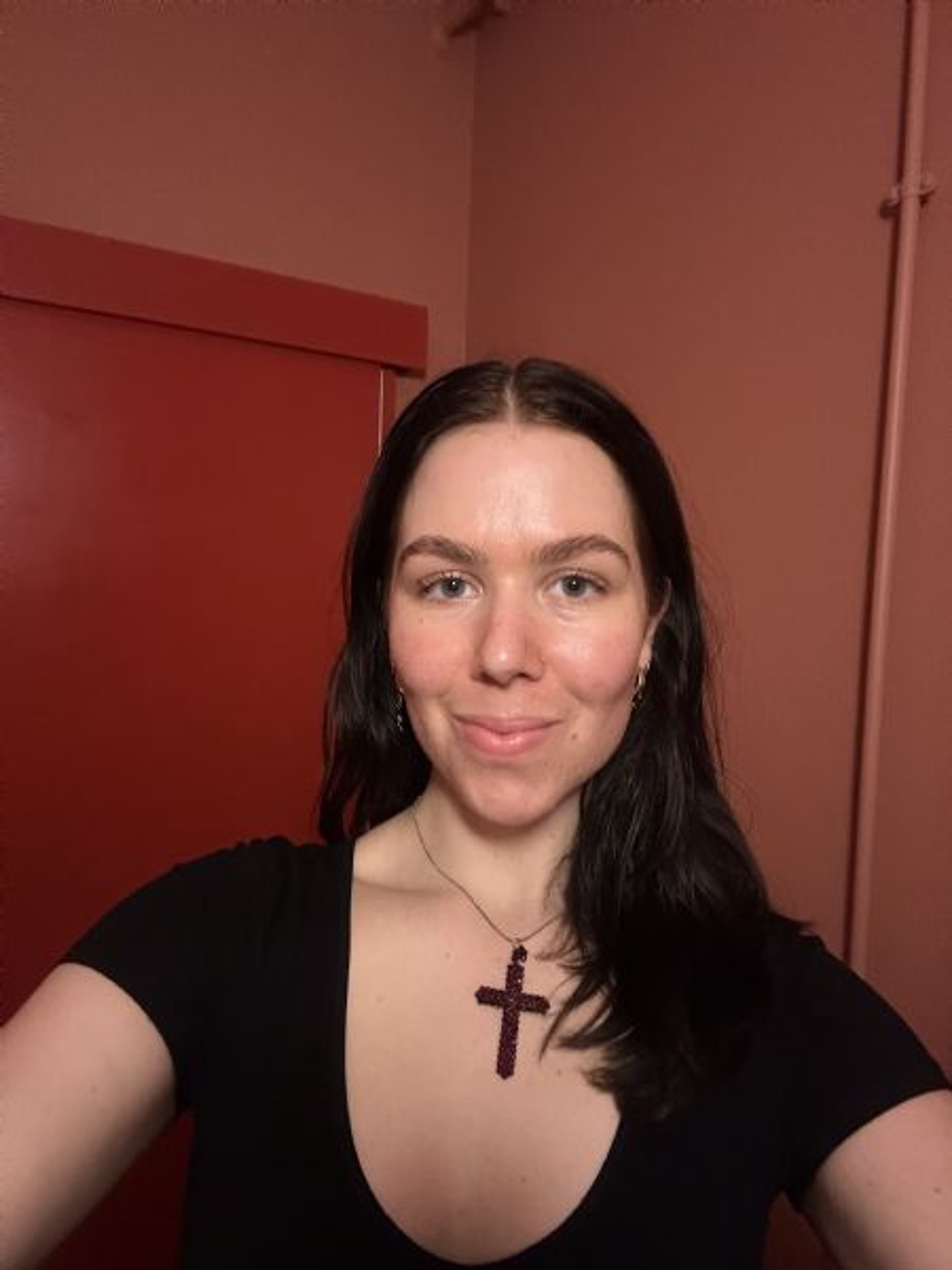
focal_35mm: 23
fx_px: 843
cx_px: 476
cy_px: 635
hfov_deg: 58.9
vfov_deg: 73.9
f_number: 1.9
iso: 640
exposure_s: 1/30
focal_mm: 2.69
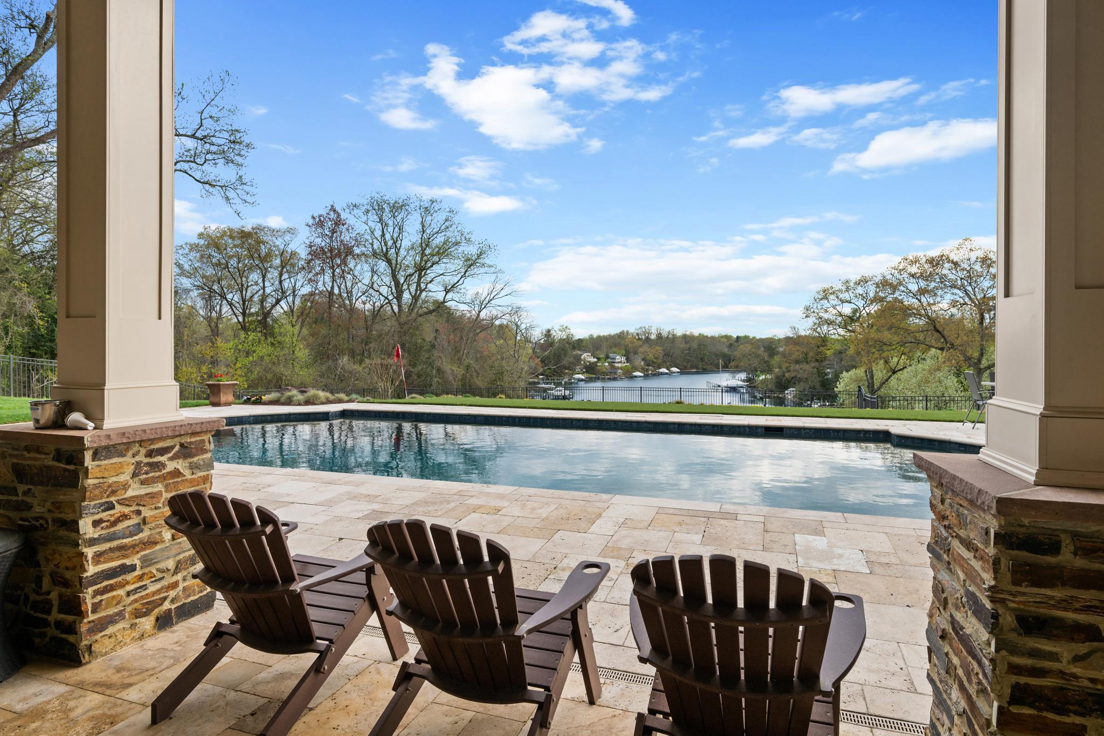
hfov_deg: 86.9
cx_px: 552
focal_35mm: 19
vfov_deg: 64.5
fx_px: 583
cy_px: 368
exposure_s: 1/125
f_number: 6.3
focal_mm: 19
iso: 200
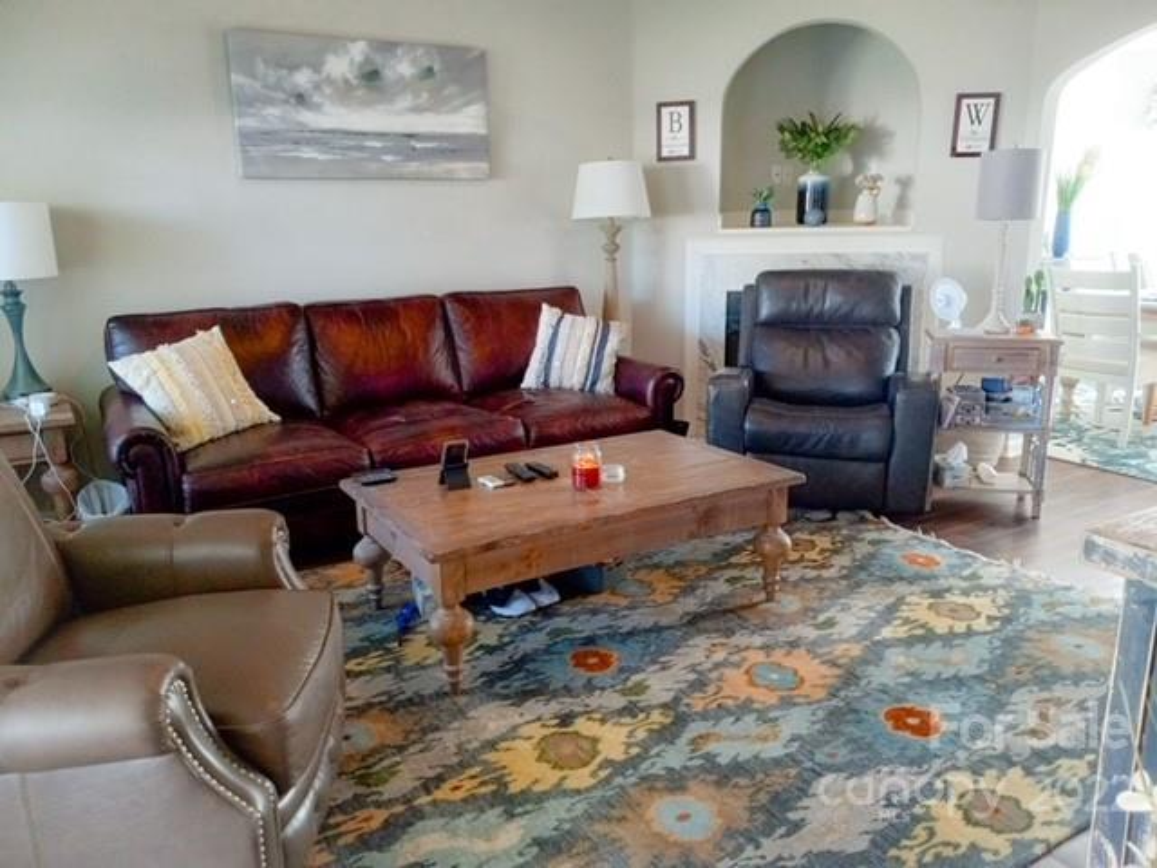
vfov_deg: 51.4
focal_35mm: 27
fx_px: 902
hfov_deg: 65.3
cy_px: 434
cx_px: 578
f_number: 1.8
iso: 320
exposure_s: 1/60
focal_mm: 3.94
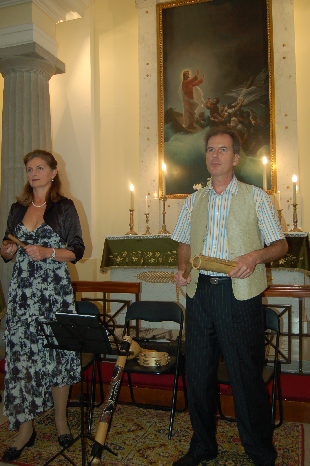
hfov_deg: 39.9
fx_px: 427
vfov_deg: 57.3
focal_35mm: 33
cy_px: 233
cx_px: 155
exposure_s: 1/60
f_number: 3.8
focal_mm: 22
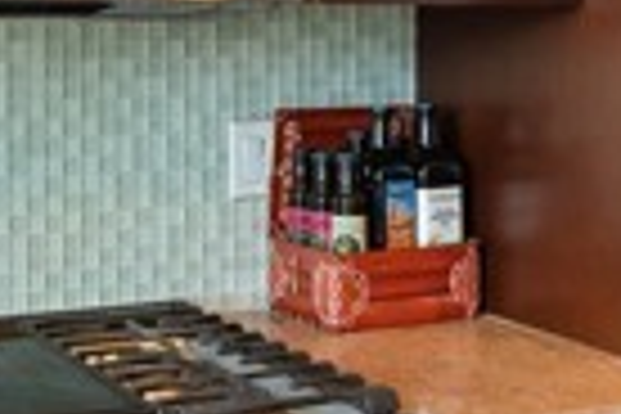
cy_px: 52
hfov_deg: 27.1
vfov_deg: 18.2
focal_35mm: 74
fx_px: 1276
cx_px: 180
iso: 640
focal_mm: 16
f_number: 9
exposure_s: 1/8
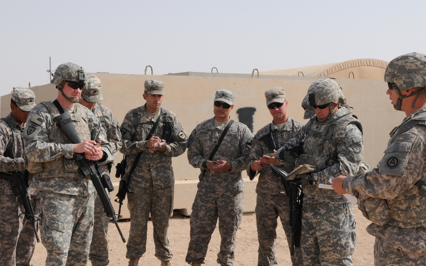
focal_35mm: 63
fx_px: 731
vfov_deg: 20.6
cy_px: 168
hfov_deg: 32.5
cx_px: 214
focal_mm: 26
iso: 400
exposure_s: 1/500
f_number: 11
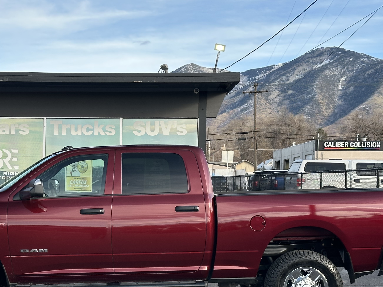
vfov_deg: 19.8
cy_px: 200
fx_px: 819
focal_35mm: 74
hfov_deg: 26.2
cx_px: 132
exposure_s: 1/535
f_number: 1.78
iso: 64
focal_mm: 6.86
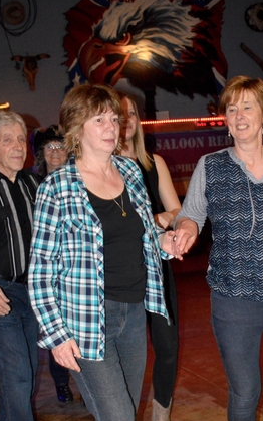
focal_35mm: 70
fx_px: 802
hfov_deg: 18.5
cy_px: 298
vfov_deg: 29.1
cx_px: 192
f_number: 4.2
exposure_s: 1/60
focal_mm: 32
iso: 3200
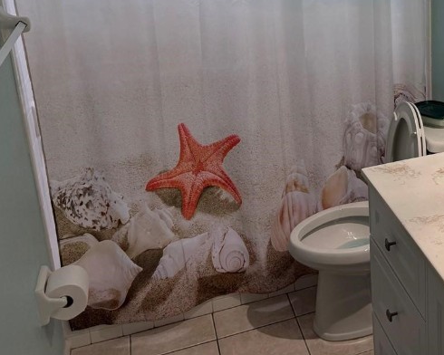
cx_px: 435
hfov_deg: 34.8
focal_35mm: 49
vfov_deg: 29.8
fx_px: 644
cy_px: 51
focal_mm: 6.76
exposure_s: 1/202
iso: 125
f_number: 1.78
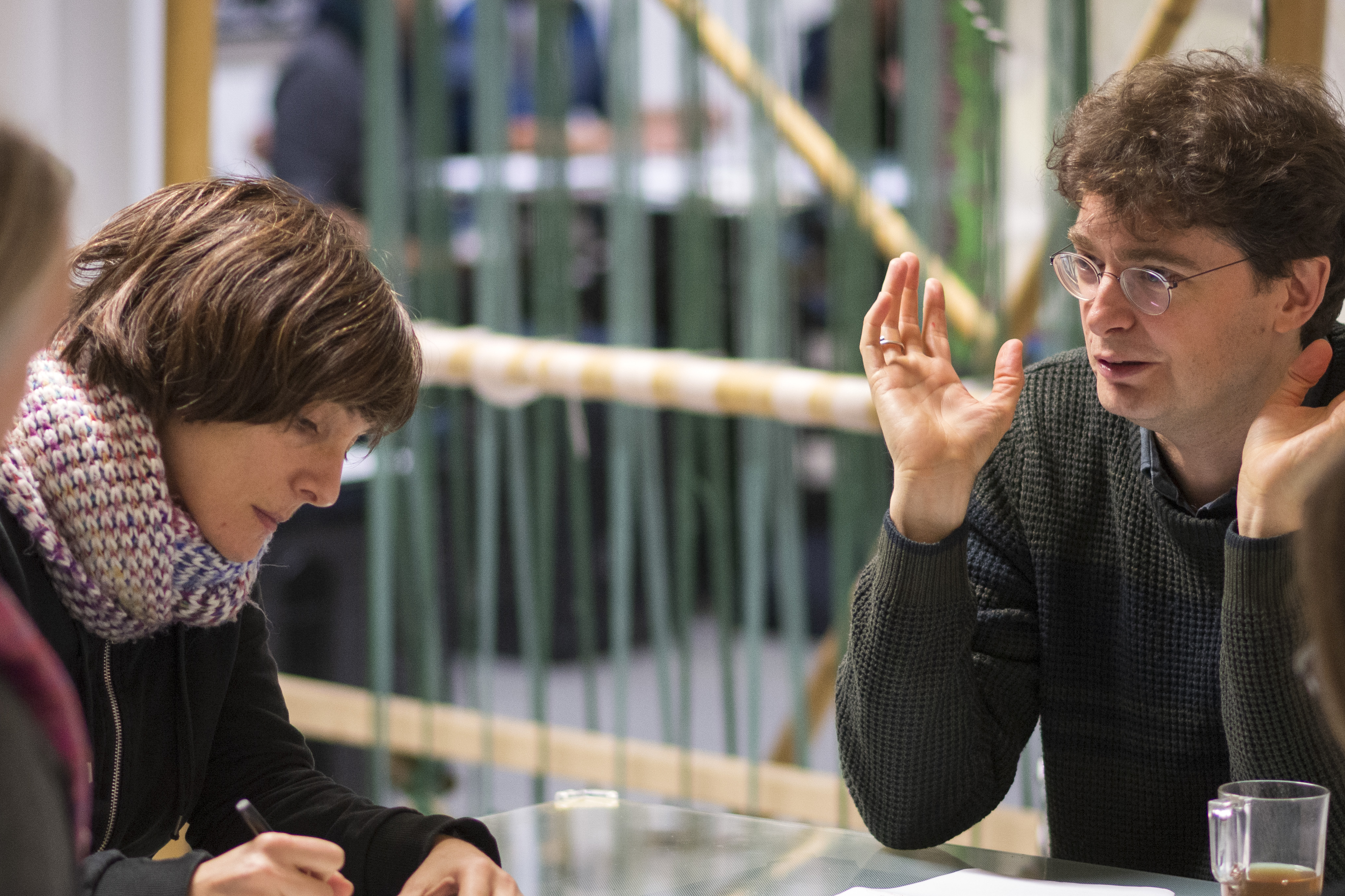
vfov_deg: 9.1
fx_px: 5604
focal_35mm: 150
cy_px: 517
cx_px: 709
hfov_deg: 13.7
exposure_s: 1/200
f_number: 2
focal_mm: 85
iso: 2000
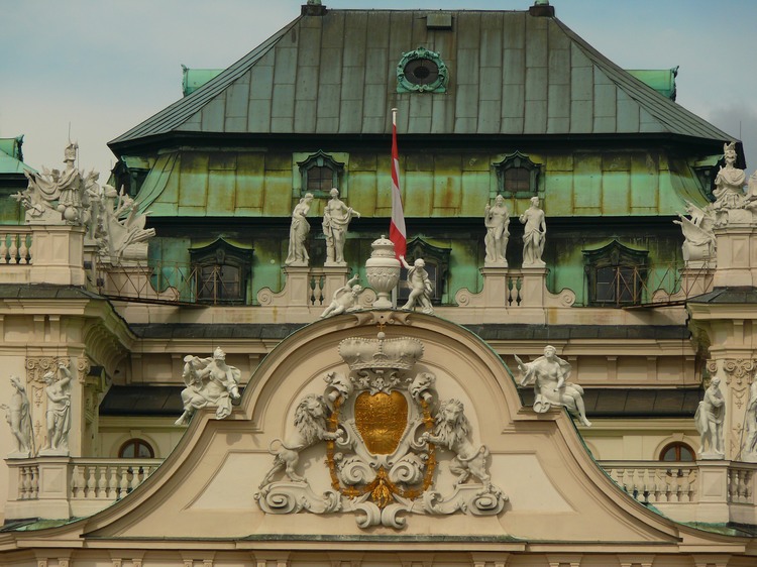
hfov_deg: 5.6
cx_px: 378
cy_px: 284
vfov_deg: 4.2
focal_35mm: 353
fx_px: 7717
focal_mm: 74.6
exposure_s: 1/250
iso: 100
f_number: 5.6
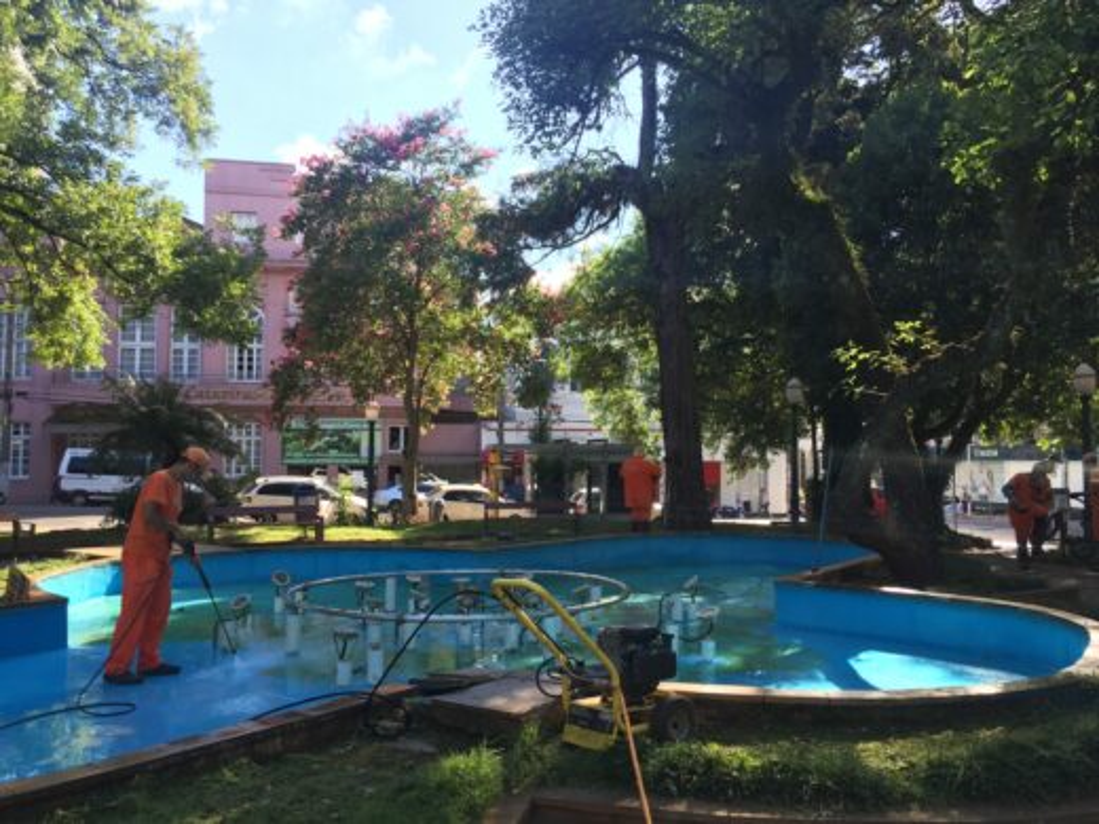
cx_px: 550
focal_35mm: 29
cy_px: 412
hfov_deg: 61.7
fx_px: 921
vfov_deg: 48.2
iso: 32
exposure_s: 1/238
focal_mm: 4.15
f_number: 2.2
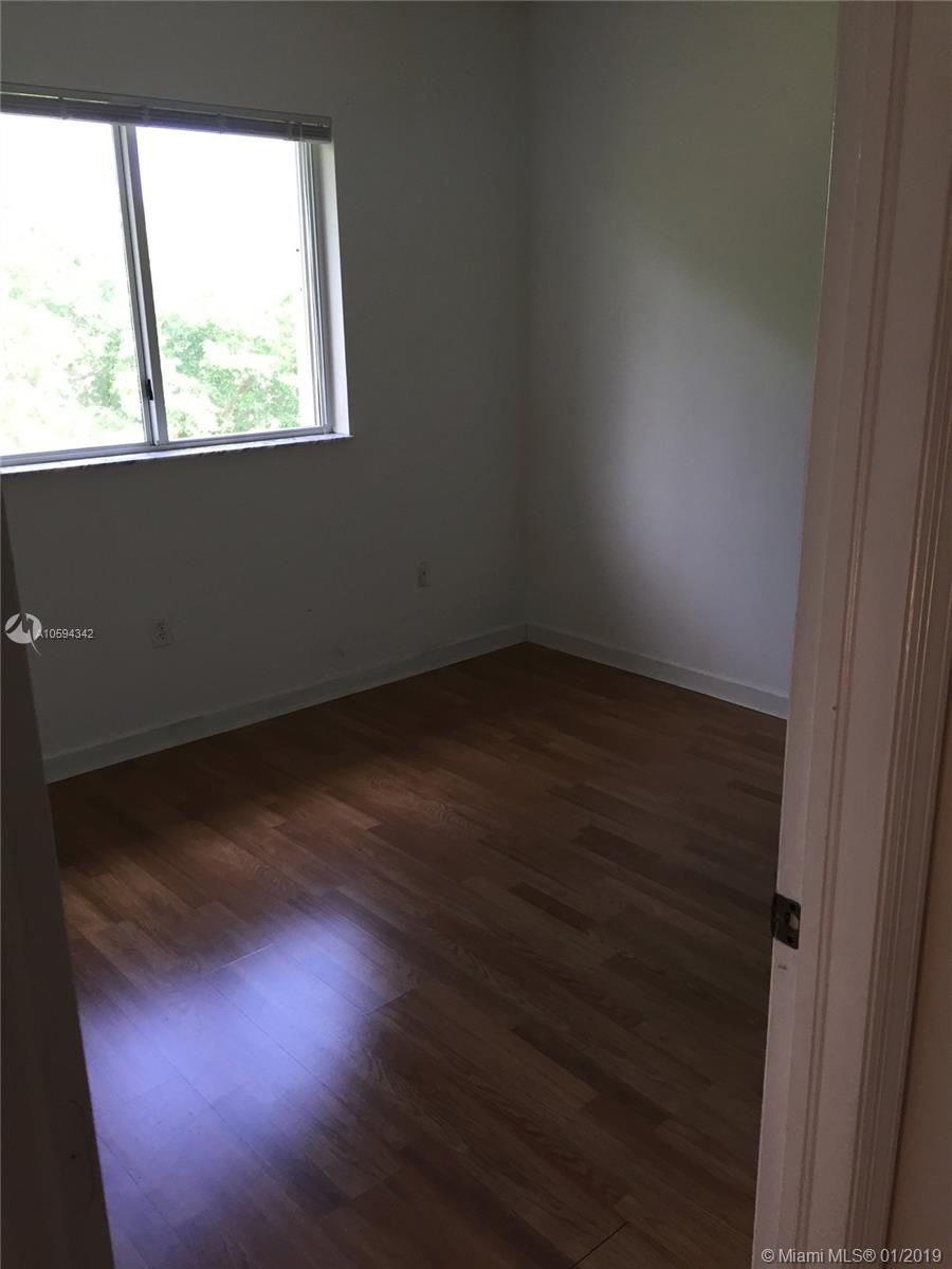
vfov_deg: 61.7
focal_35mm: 29
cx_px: 476
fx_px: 1063
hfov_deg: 48.2
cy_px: 634
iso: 32
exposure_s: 1/30
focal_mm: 4.15
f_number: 2.2
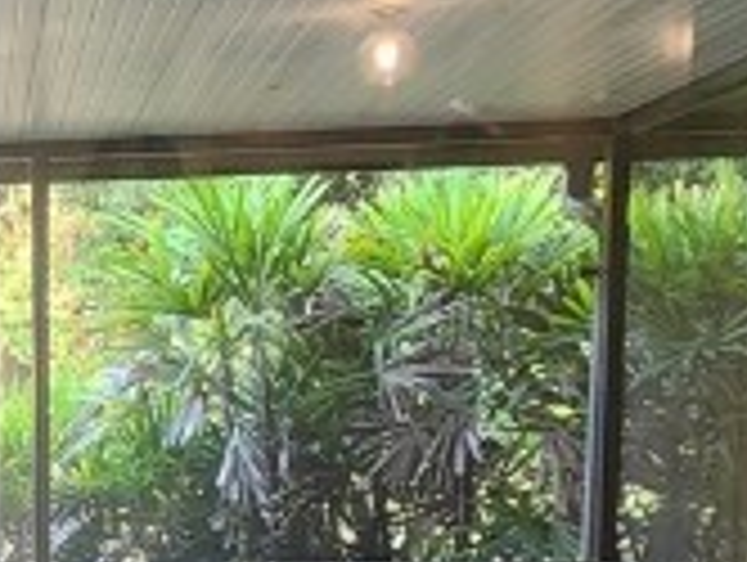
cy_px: 553
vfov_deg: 18.1
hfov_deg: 21.5
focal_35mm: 80
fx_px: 1729
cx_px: -284
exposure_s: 1/60
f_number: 2.2
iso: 320
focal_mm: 2.2
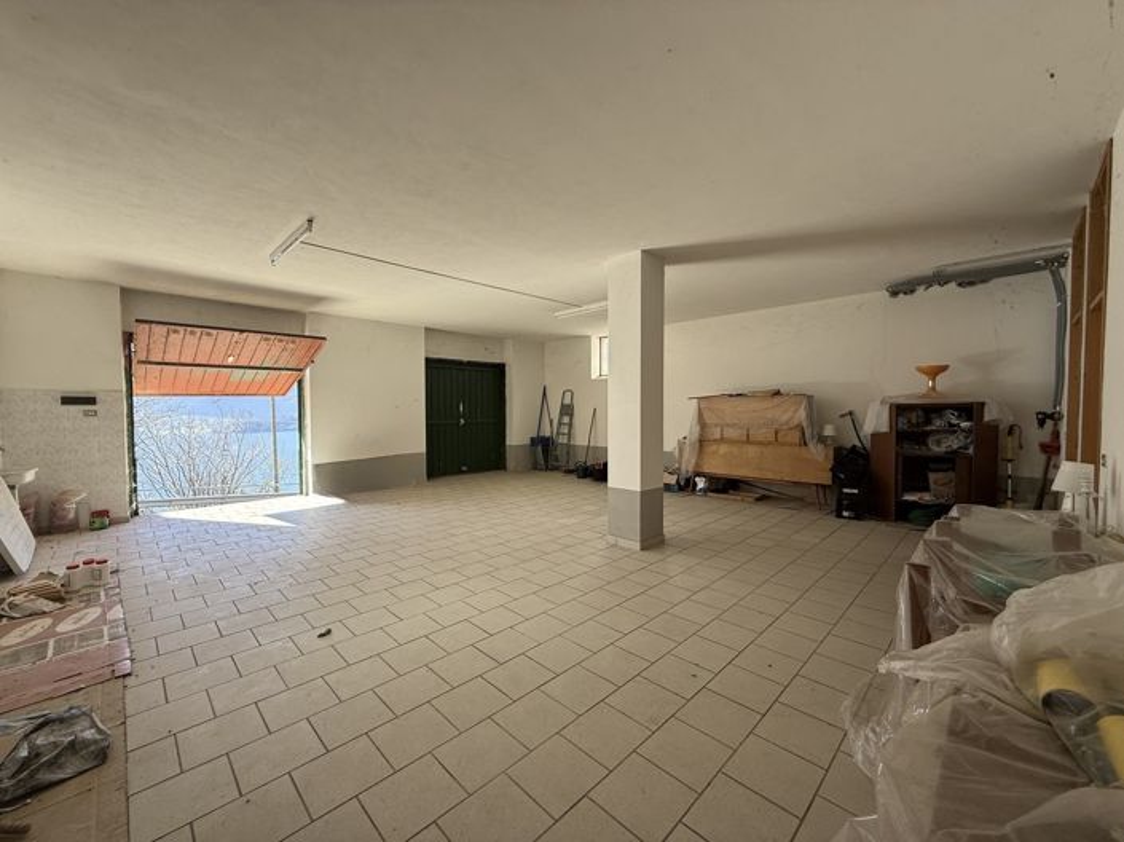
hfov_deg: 102.1
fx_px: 454
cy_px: 421
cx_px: 562
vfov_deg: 85.6
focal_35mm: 14
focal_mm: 2.22
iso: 64
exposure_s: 1/159
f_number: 2.2
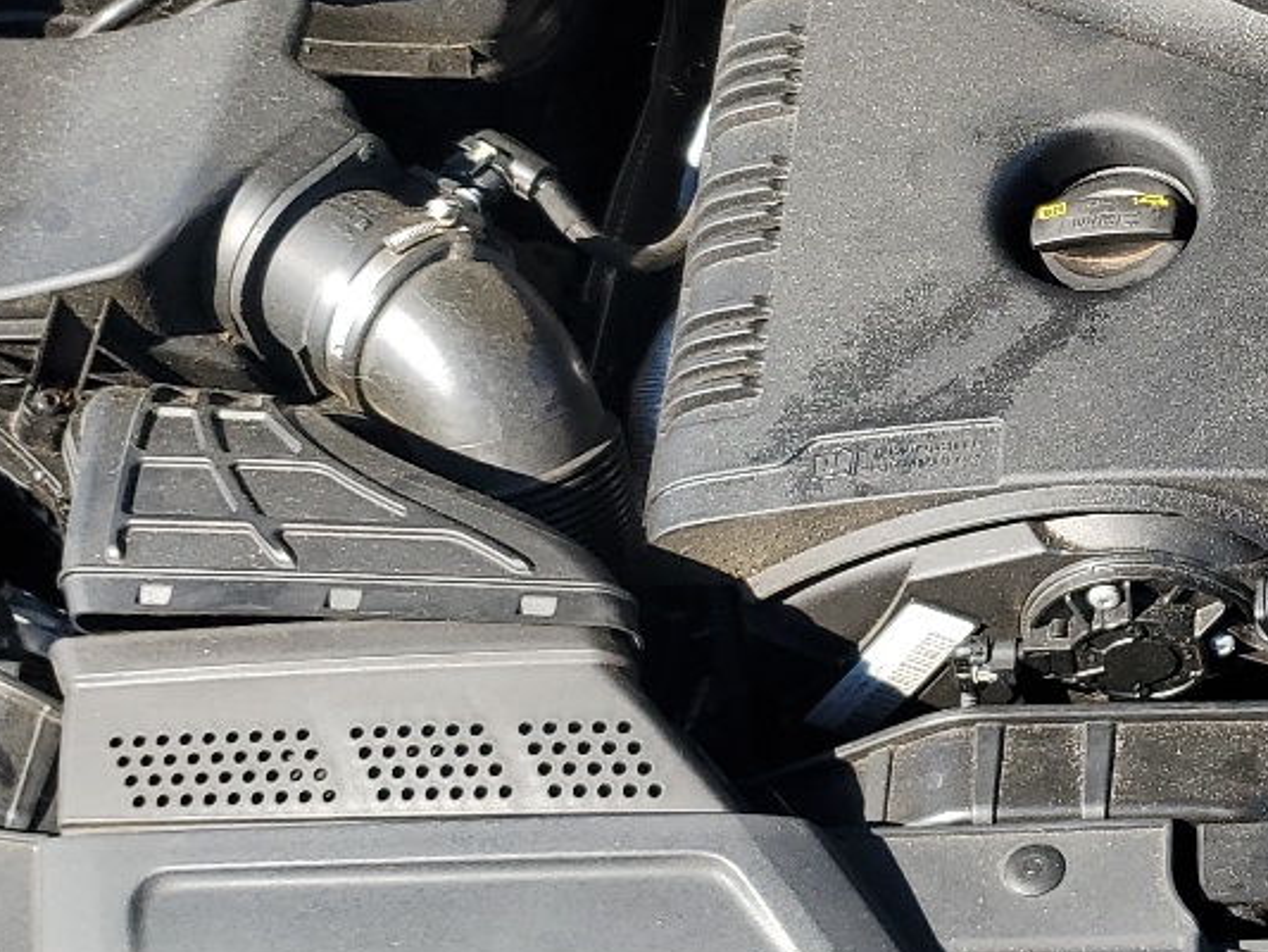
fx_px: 2858
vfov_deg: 18.9
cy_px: 357
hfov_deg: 23.6
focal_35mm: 78
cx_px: 1356
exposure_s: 1/833
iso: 50
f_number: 1.5
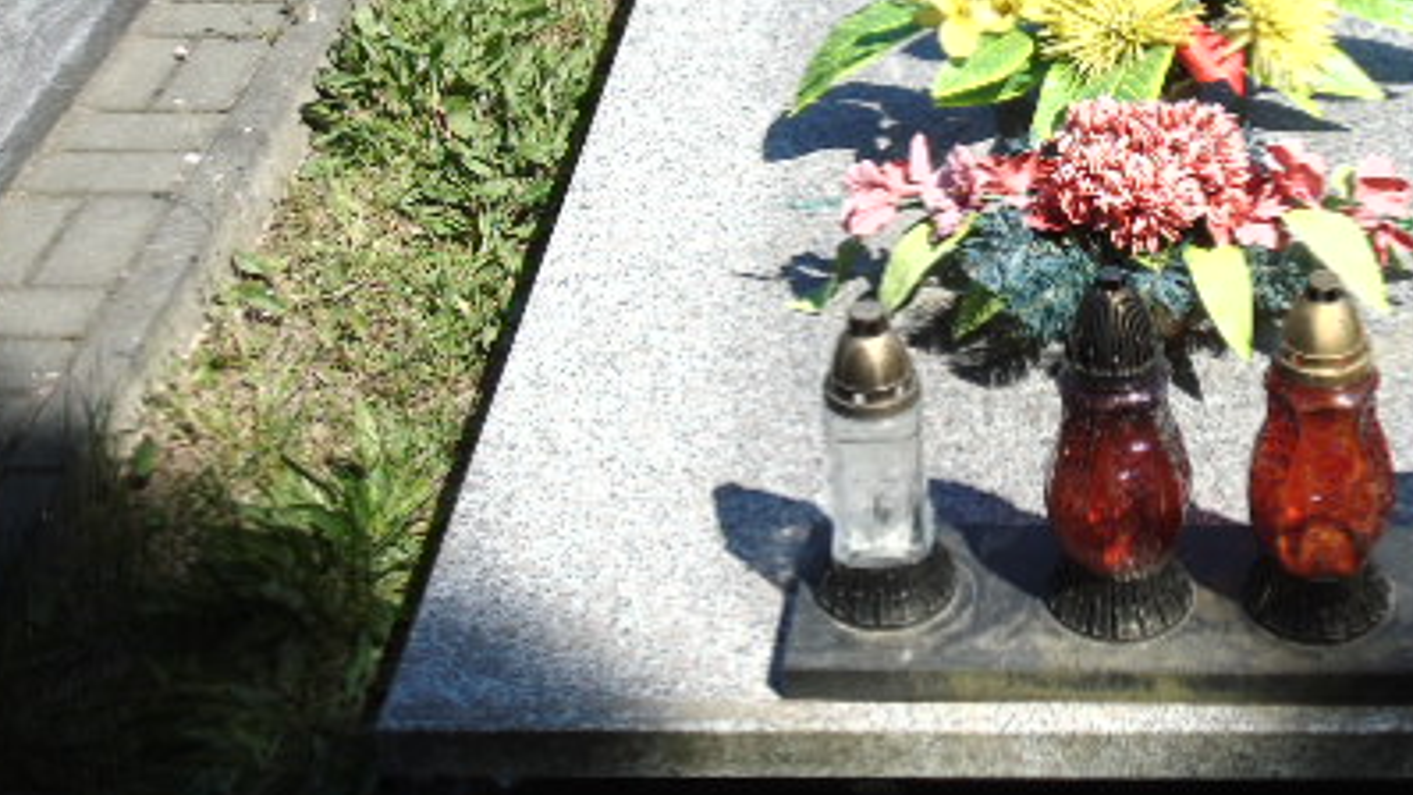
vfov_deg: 17.1
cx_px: 1083
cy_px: 138
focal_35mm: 70
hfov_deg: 29.6
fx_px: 2623
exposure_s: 1/500
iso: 80
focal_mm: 7.1
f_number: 3.9
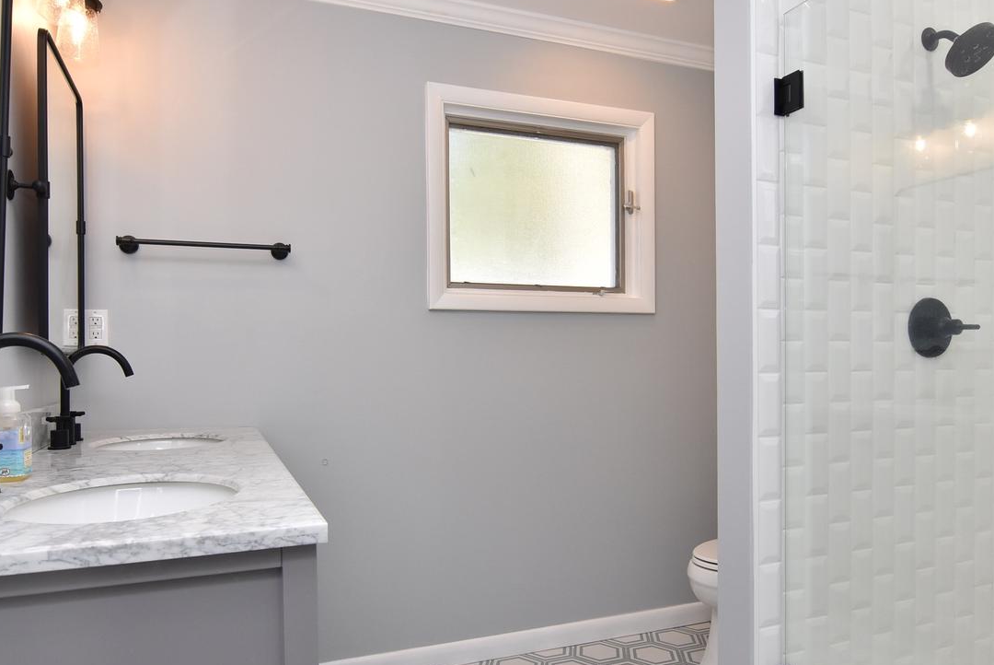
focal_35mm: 24
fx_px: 663
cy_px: 369
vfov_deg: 53.1
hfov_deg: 73.7
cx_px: 474
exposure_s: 1/100
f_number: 9
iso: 800
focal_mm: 12
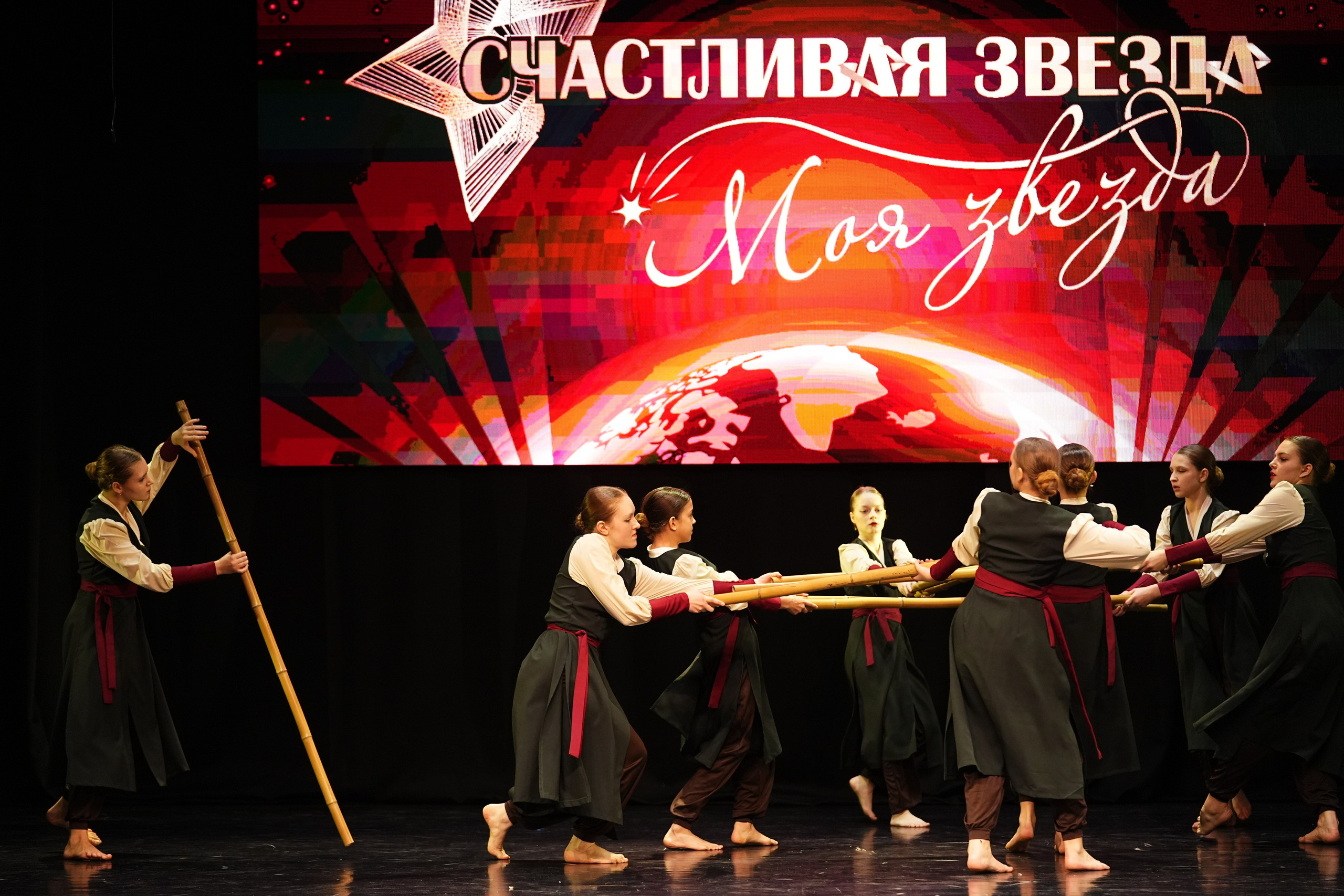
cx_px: 672
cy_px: 448
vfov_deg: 10.2
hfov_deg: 15.3
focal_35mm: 134
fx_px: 5003
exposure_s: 1/400
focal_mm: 134
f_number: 2.8
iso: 2000
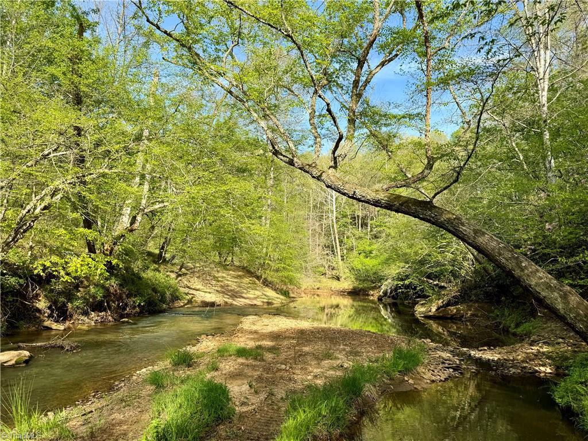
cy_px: 220
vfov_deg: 56.8
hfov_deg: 71.6
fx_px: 408
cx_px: 294
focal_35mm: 24
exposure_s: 1/966
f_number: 1.78
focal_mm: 6.76
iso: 80
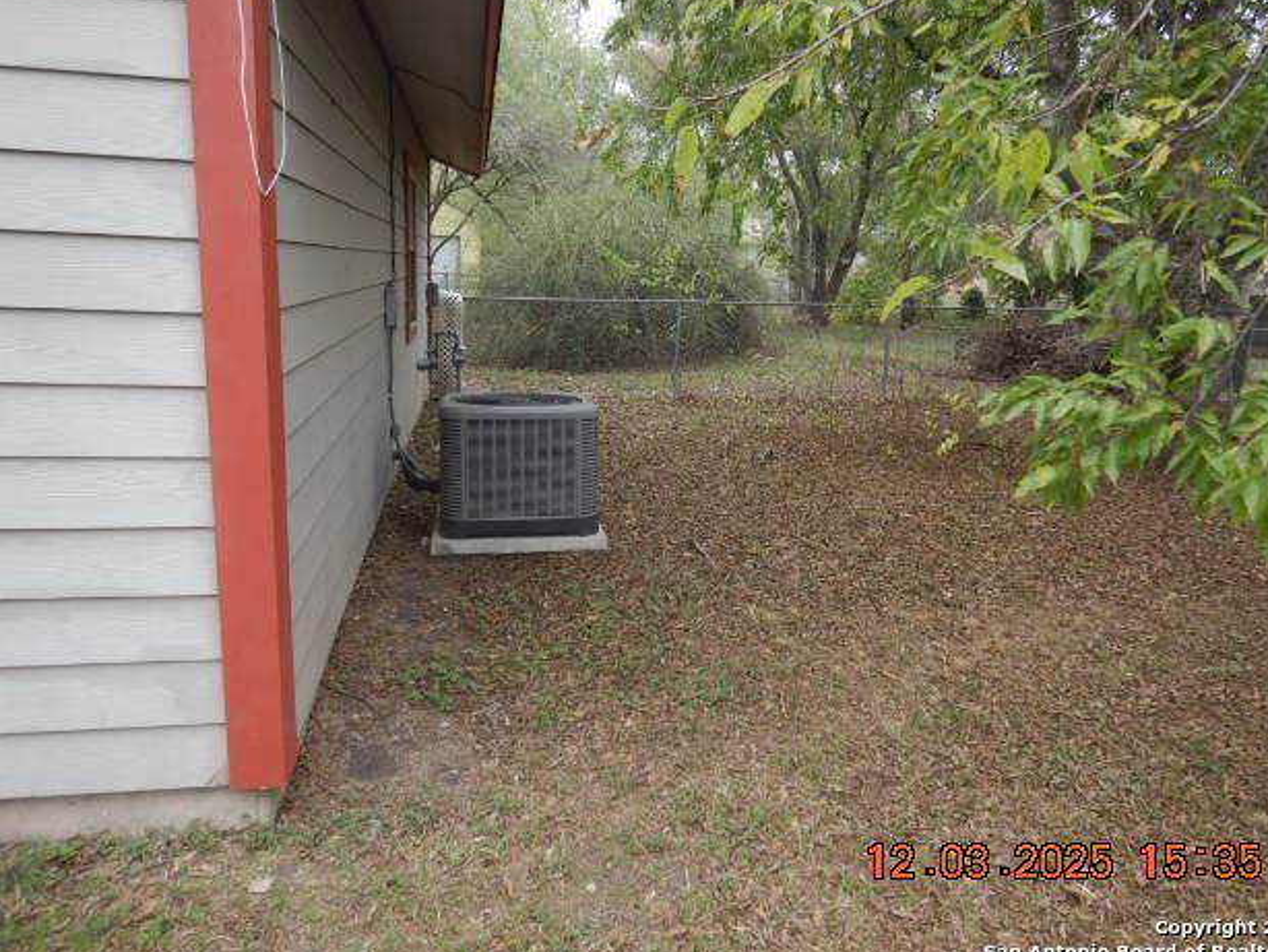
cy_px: 469
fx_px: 916
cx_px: 659
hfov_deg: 69.3
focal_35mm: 25
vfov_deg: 54.9
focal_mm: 4.3
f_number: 2.8
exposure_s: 1/125
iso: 125
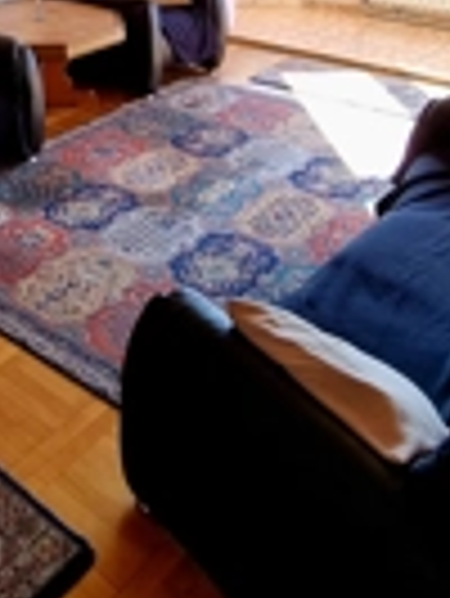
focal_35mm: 39
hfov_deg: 35.0
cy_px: 58
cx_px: 54
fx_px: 675
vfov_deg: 43.6
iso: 64
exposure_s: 1/100
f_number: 2.2
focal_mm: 2.2
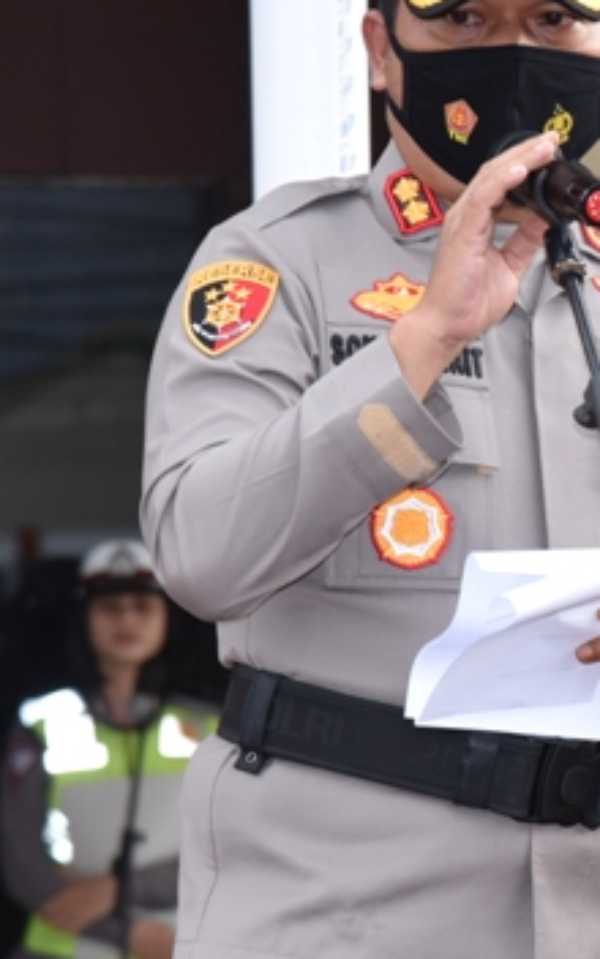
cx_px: 979
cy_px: 433
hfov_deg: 3.7
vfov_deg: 5.9
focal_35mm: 356
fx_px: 9314
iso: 640
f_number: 6.3
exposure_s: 1/160
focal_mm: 120
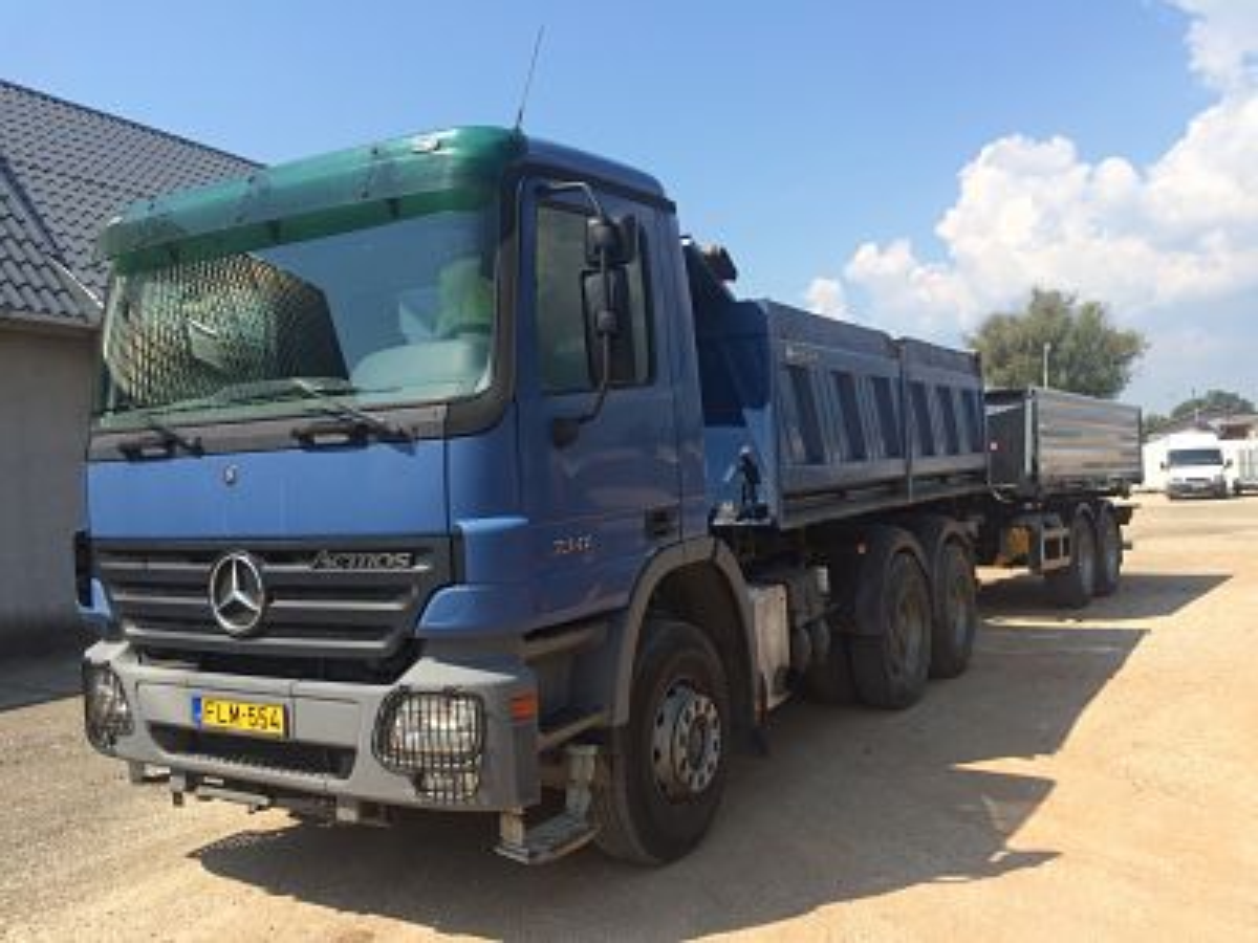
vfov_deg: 48.2
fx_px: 1054
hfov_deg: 61.7
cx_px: 629
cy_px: 472
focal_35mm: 29
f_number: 2.2
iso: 32
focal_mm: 4.15
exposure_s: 1/1866
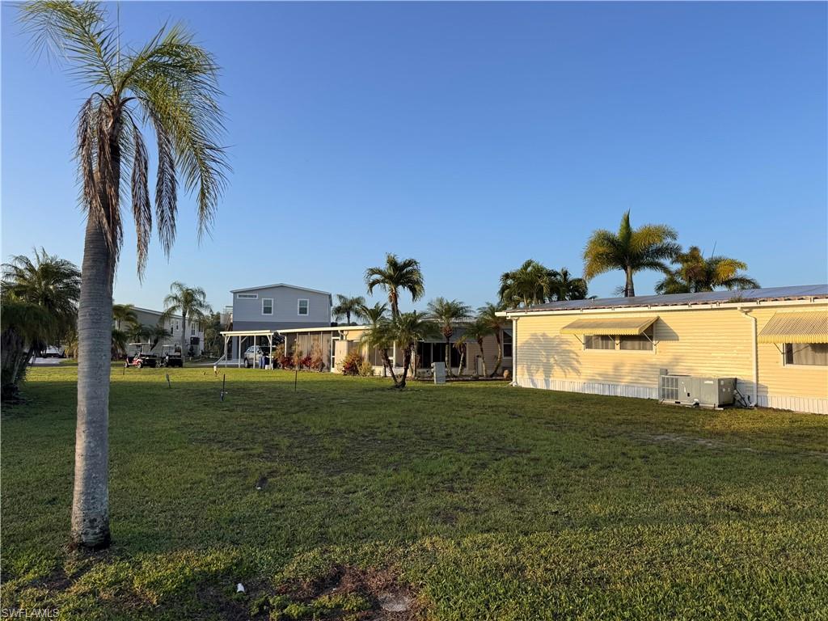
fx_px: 574
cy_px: 310
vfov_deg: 56.8
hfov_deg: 71.6
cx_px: 414
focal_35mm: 24
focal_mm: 6.76
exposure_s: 1/2252
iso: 80
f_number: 1.78
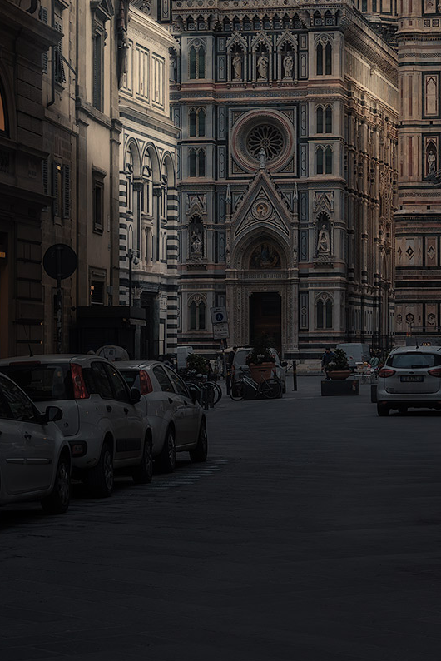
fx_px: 1799
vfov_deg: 19.5
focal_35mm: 98
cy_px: -142
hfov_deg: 13.9
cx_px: 324
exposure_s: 1/25
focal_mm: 38
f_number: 8
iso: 100
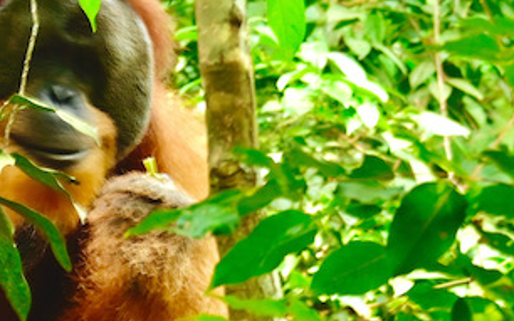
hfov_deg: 7.5
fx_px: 3921
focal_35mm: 280
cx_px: 190
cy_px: 337
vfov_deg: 4.7
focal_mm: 56
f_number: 4.5
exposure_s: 1/13
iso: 400
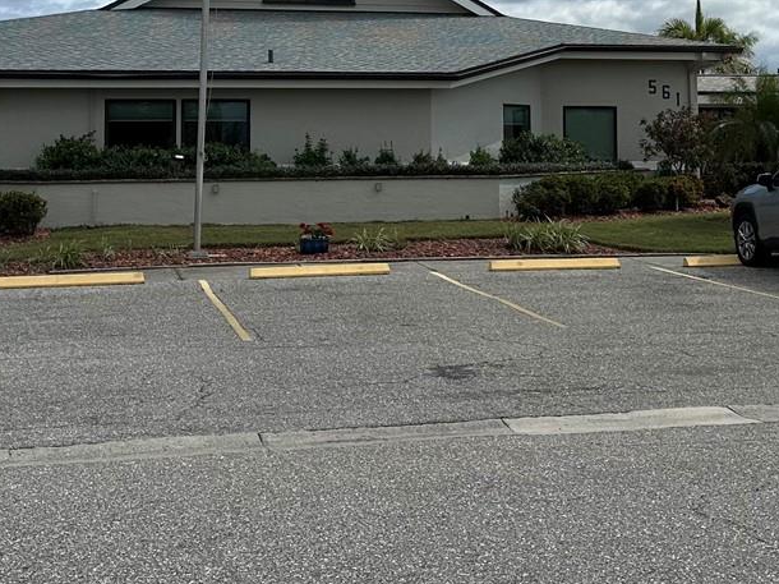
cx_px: 458
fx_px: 1417
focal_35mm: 63
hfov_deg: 30.7
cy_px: 69
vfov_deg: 22.7
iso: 80
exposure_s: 1/9709
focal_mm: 6.86
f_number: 1.78
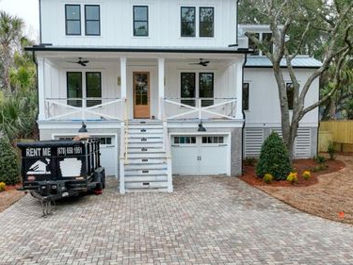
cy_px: 148
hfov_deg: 56.7
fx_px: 326
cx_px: 157
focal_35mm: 32
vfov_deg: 44.1
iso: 240
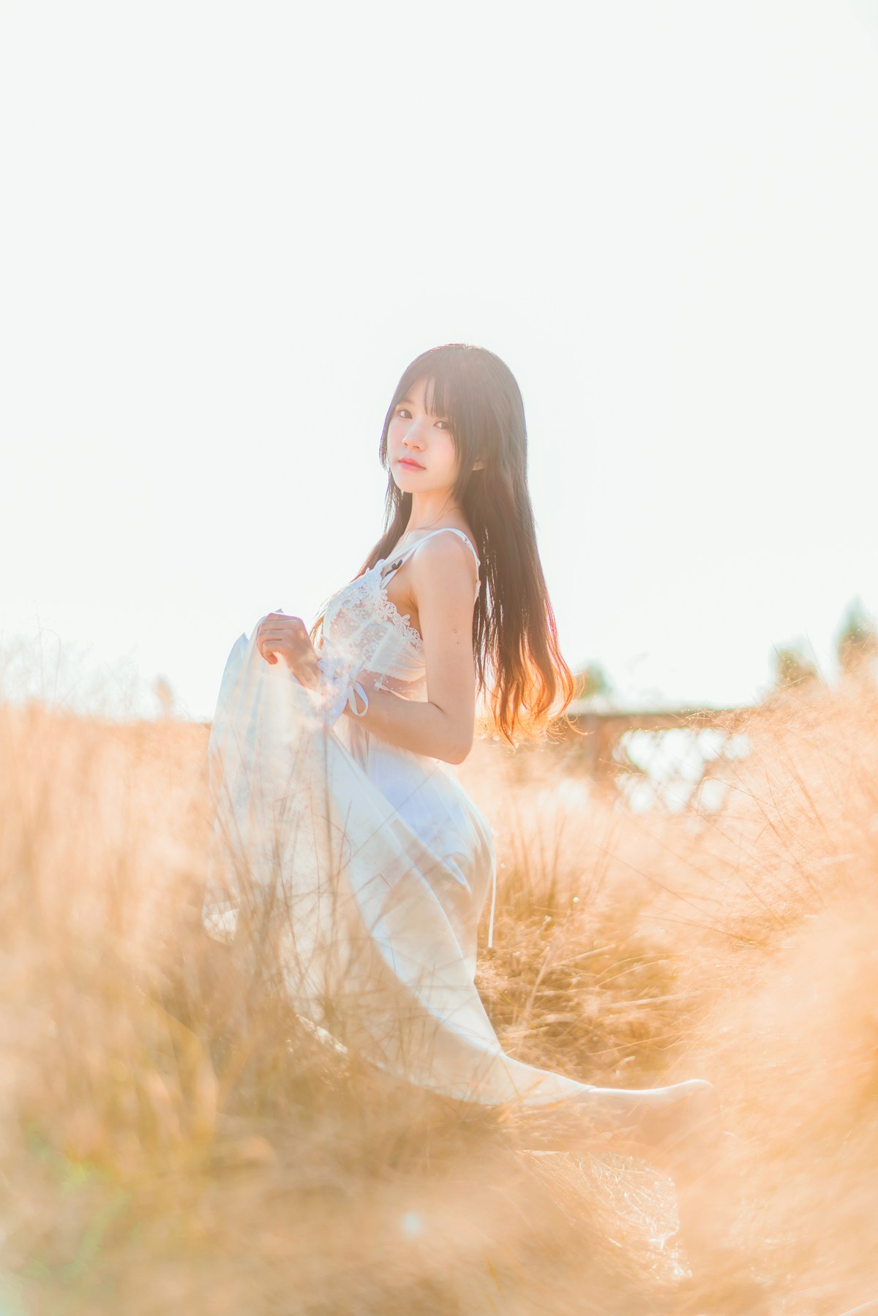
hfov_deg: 27.0
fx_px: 1828
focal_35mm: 50
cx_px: 439
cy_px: 658
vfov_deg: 39.6
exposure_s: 1/2000
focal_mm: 50
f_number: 1.4
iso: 64
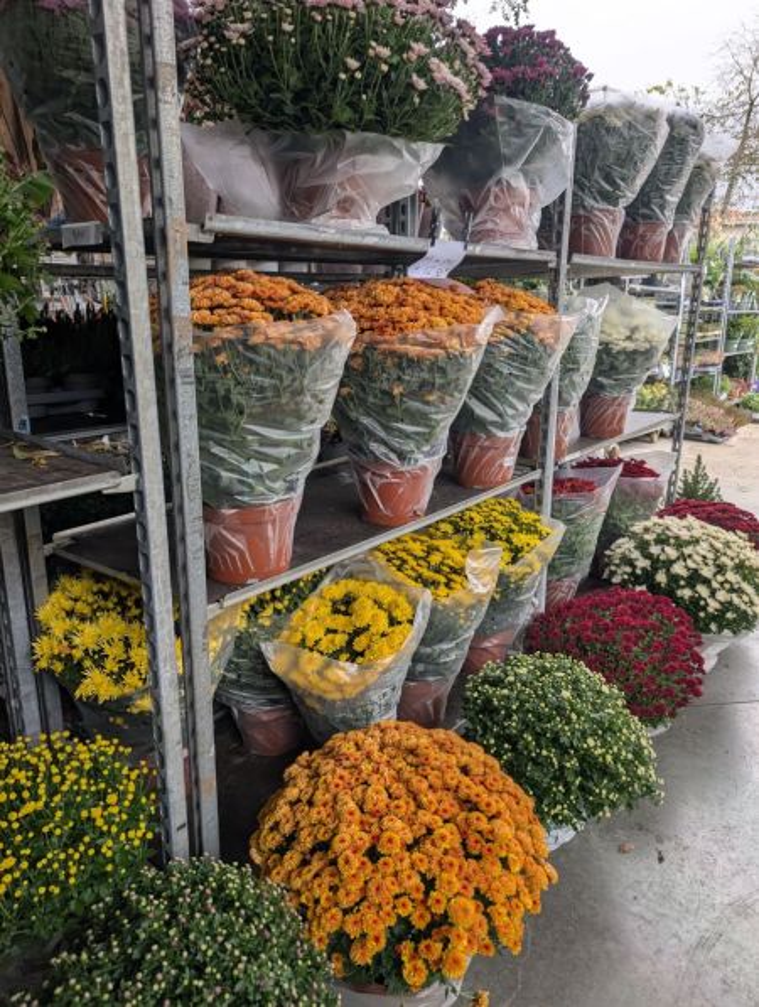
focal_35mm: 24
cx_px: 380
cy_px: 504
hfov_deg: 57.0
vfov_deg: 71.5
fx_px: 699
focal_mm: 6.9
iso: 16
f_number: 1.68
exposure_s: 1/108
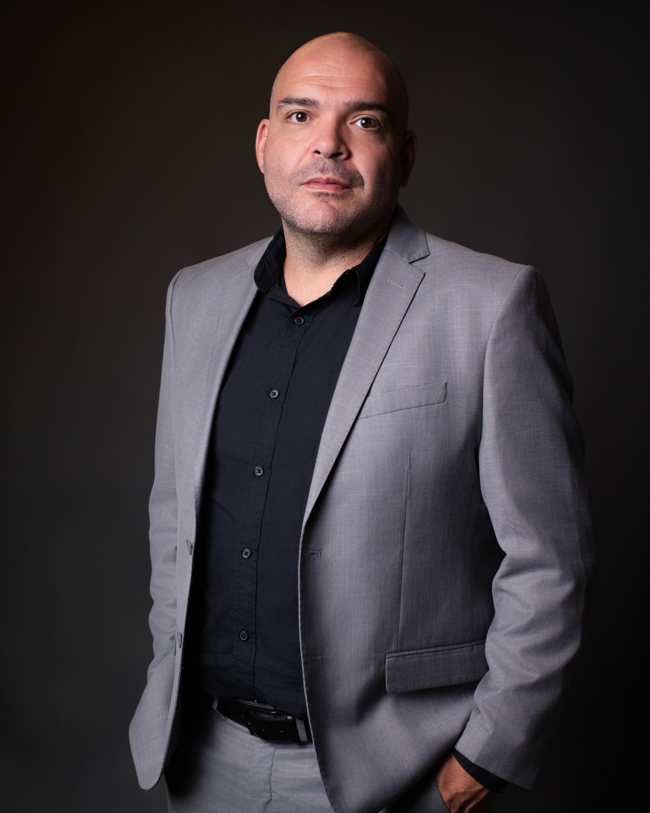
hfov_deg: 26.7
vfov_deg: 33.0
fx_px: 1371
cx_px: 324
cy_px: 462
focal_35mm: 57
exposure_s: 1/125
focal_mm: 50
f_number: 6.3
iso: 320
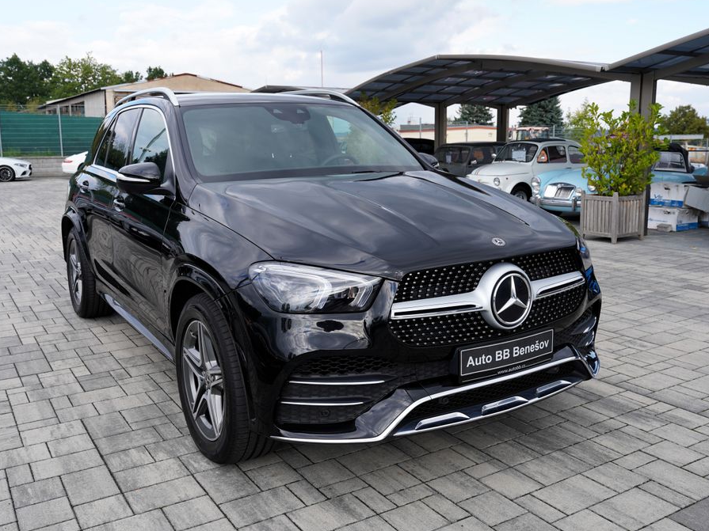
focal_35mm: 33
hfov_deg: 55.3
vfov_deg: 42.9
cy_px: 264
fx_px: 676
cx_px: 334
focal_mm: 30
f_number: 5.6
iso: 100
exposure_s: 1/125
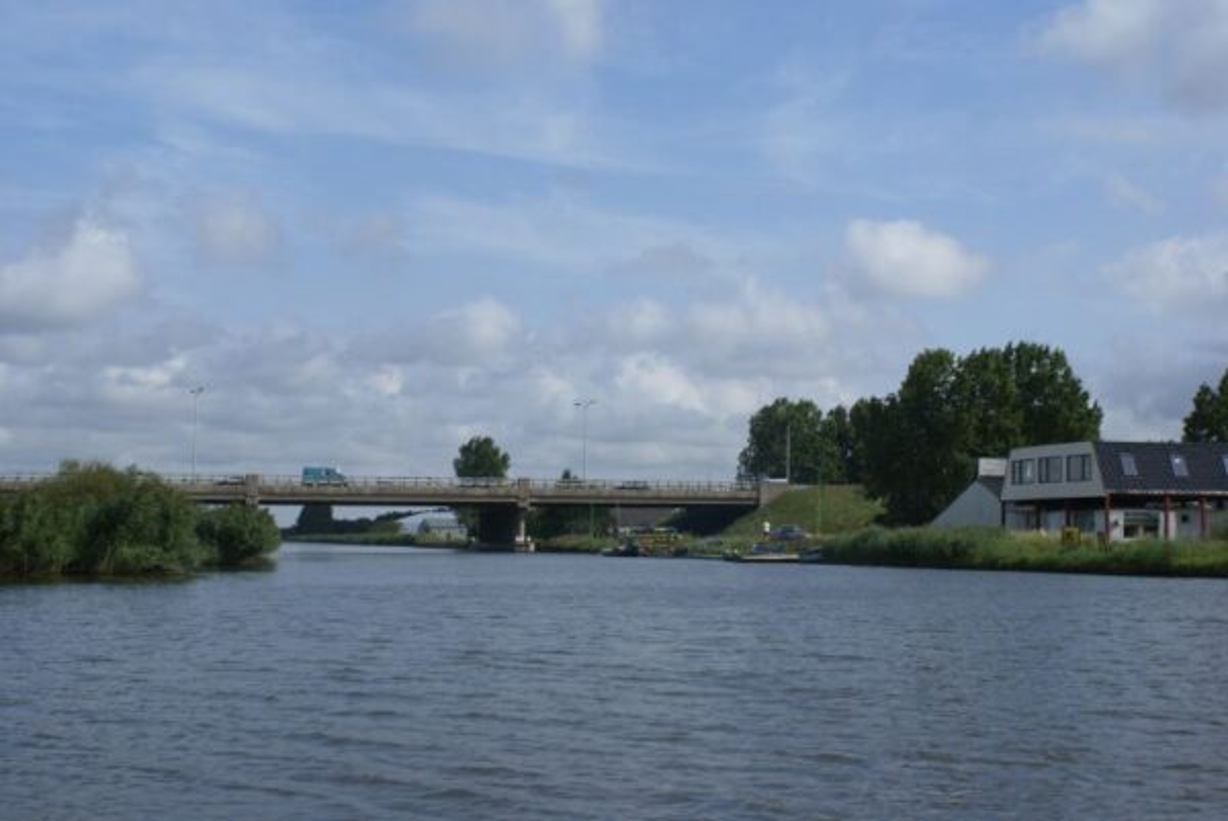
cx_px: 614
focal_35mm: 52
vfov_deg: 25.8
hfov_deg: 37.8
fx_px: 1792
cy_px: 410
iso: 100
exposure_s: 1/250
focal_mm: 35
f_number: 13
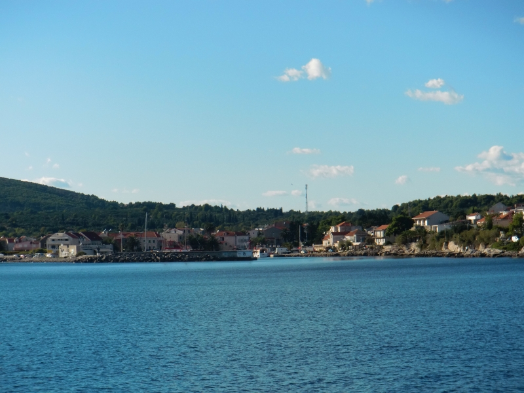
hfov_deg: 17.3
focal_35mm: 114
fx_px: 1726
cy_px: 196
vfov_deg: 13.0
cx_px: 262
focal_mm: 19.98
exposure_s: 1/200
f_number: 12.4
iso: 100
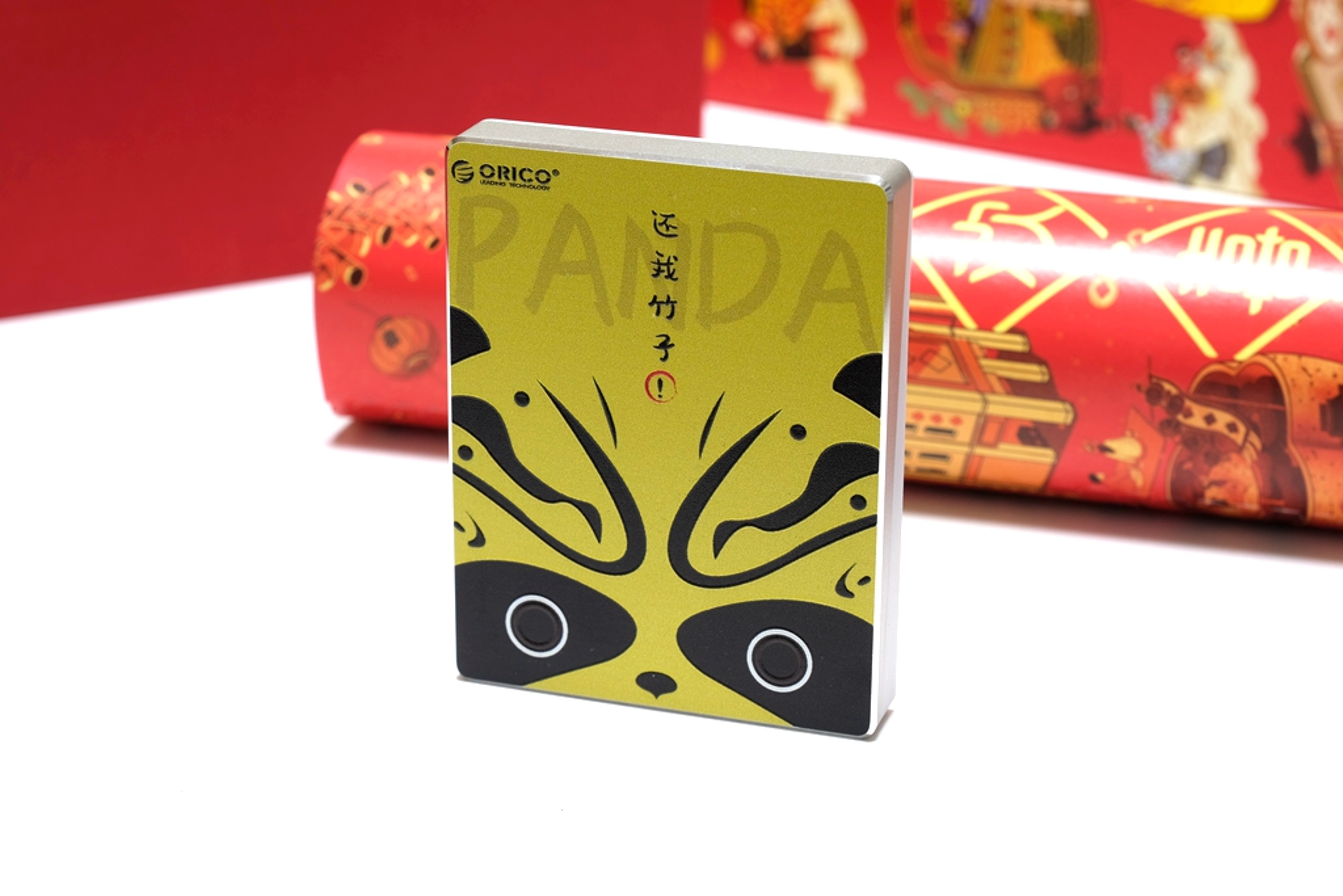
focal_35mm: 83
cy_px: 448
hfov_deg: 24.5
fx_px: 3097
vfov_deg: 16.5
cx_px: 672
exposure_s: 2.6
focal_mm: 55
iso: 80
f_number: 11
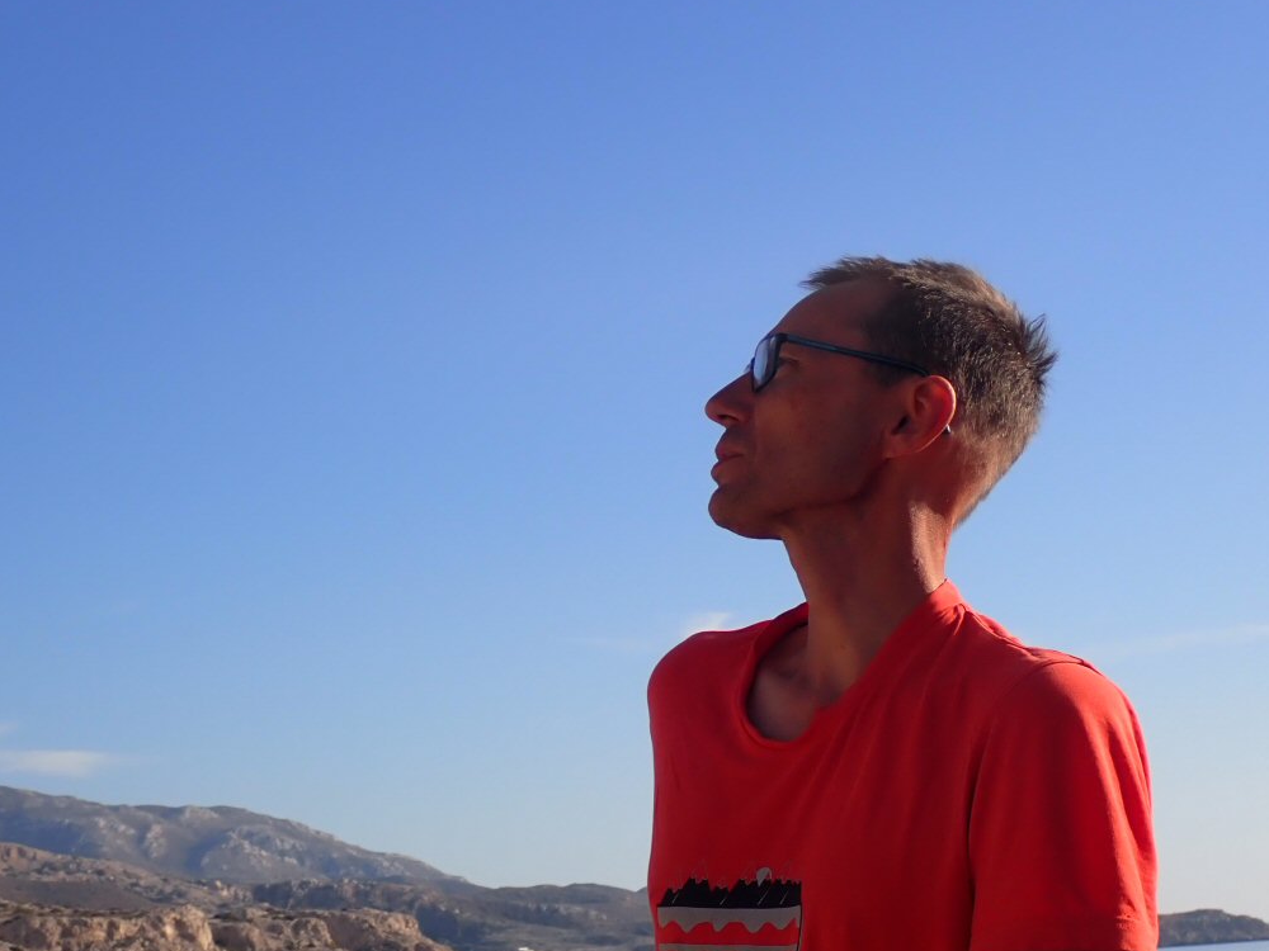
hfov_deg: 27.0
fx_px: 2639
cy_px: 620
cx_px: 600
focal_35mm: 72
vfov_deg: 20.4
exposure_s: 1/640
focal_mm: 9.65
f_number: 4.5
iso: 100
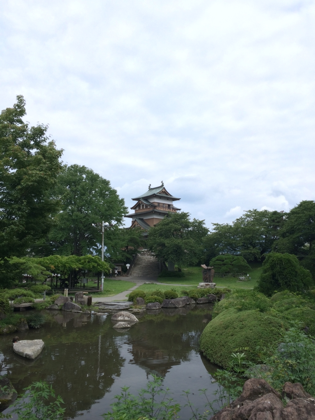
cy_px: 210
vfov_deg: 61.7
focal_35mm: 29
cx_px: 158
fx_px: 352
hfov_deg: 48.2
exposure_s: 1/789
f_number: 2.2
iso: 32
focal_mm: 4.15
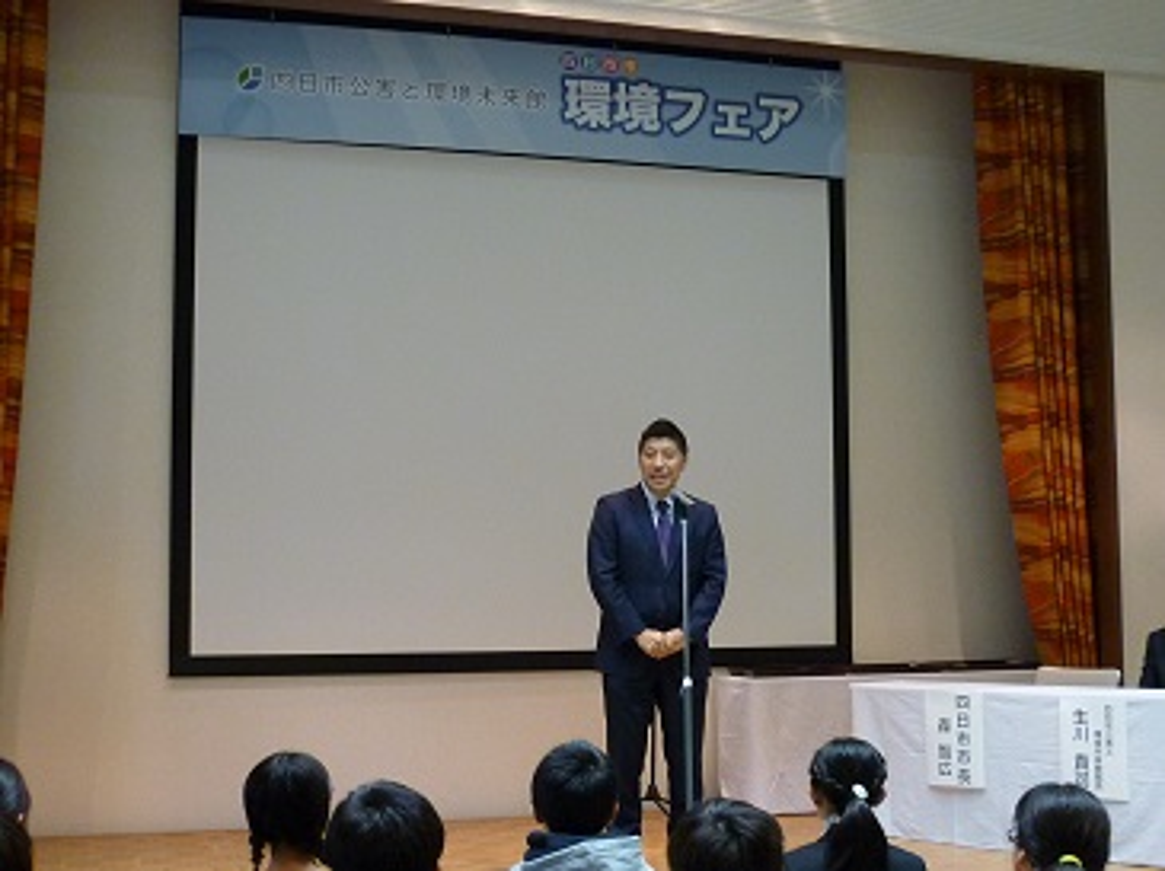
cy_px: 436
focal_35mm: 47
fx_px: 1580
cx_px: 582
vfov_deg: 30.8
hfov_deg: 40.5
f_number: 2.8
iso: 320
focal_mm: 5.5
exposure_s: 1/30
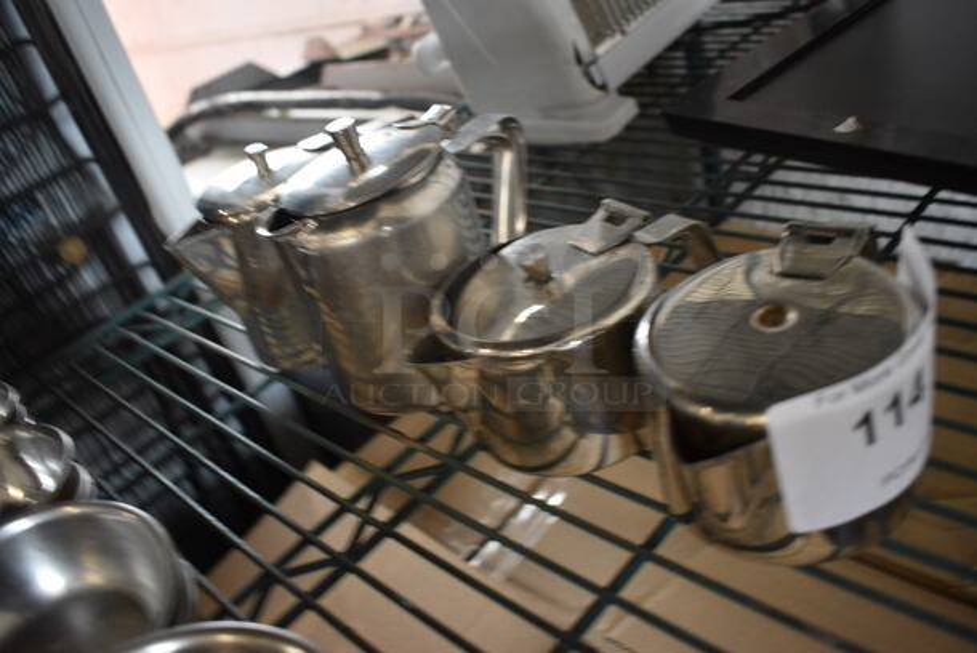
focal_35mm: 30
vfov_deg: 43.7
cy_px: 326
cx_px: 488
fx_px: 815
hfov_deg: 61.9
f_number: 3.5
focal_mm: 20
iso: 1000
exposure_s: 1/125
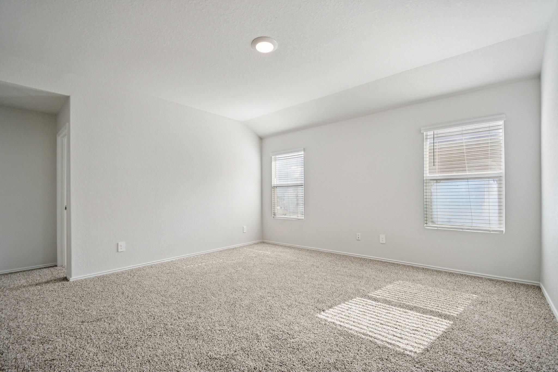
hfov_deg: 100.4
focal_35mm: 15
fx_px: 232
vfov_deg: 77.3
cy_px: 186
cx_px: 279
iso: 400
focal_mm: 10
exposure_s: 1/80
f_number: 8
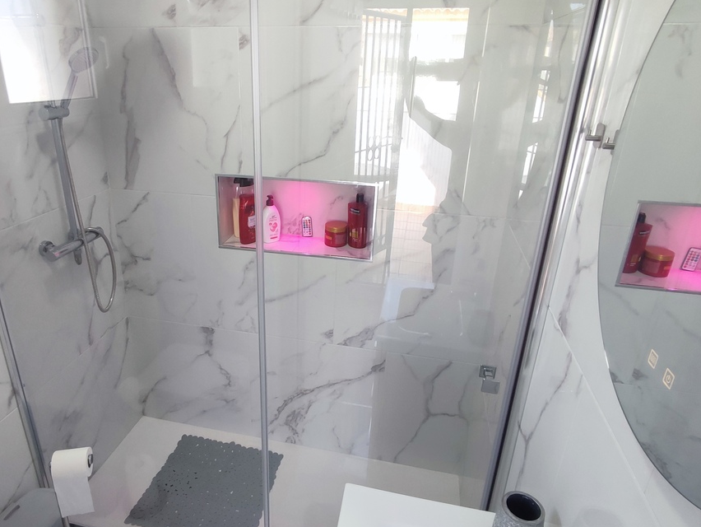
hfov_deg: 71.0
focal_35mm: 24
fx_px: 486
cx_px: 288
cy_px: 273
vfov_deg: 56.8
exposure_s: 1/100
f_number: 2.2
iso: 146
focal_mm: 1.65
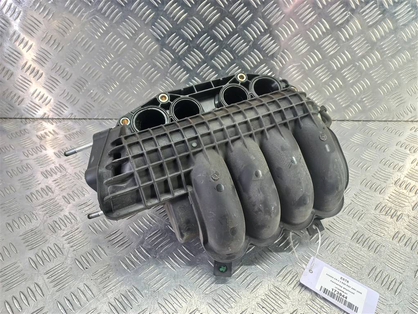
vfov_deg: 54.9
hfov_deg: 69.4
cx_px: 209
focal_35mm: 25
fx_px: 302
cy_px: 157
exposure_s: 1/50
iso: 200
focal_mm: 4.6
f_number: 1.8
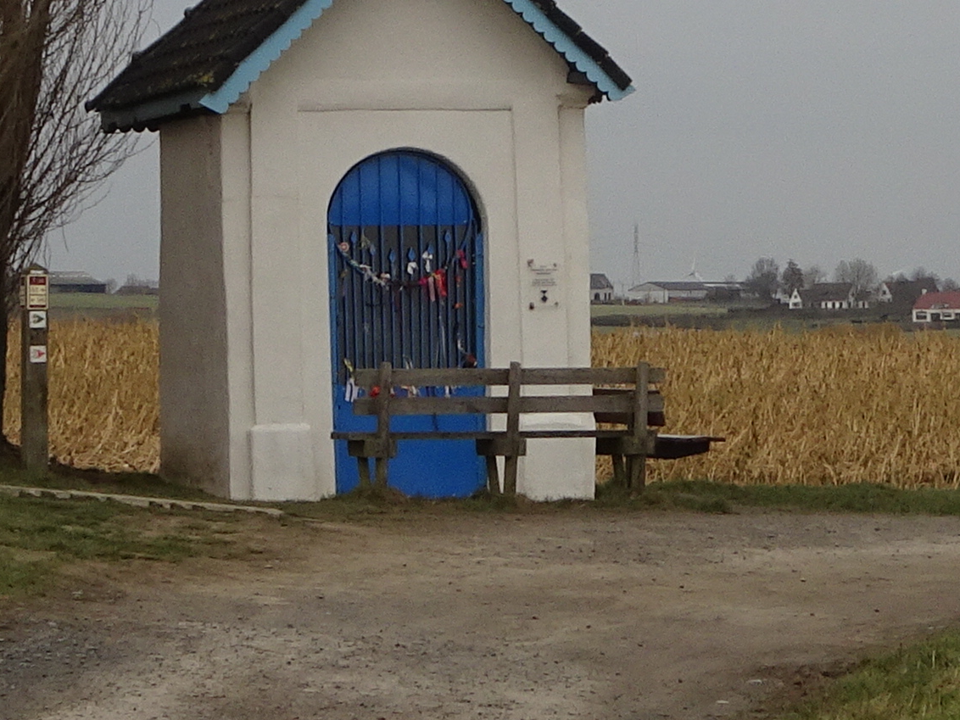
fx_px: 5519
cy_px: -105
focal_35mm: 199
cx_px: 737
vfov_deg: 7.4
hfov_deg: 9.9
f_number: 4.5
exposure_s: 1/250
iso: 80
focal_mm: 7.87
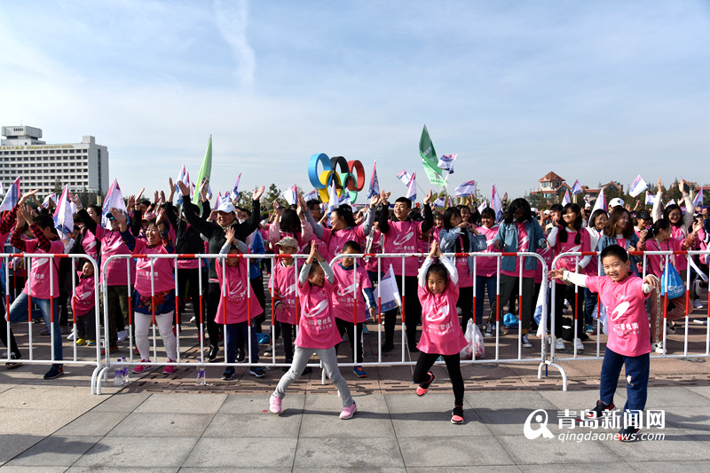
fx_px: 592
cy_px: 236
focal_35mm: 30
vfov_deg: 43.6
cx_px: 355
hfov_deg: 61.9
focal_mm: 30
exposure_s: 1/1250
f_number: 5.6
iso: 250
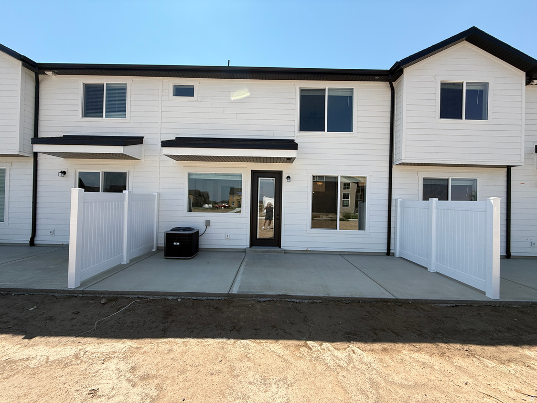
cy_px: 202
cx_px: 268
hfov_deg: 102.1
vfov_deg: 85.7
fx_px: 217
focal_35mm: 14
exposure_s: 1/1189
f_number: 2.2
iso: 50
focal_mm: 2.22
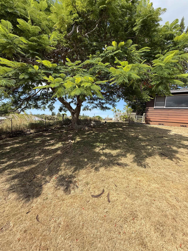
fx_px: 101
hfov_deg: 85.7
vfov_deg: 102.1
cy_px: 126
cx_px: 94
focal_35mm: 14
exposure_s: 1/955
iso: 50
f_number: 2.2
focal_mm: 2.22
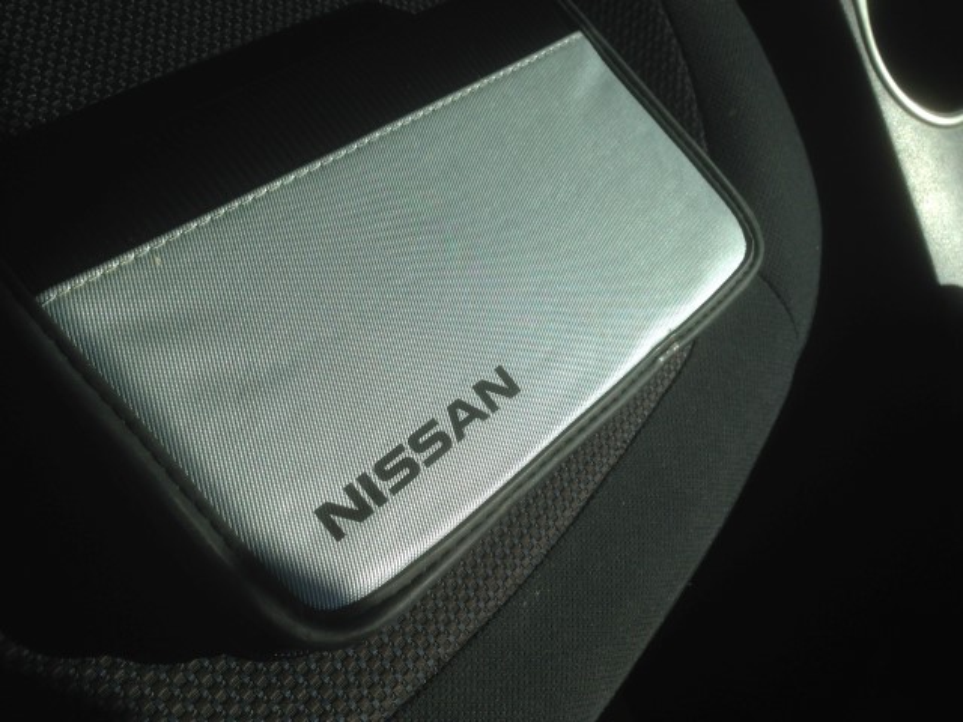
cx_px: 482
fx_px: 918
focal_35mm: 33
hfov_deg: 55.4
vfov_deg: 42.9
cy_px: 361
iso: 50
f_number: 2.4
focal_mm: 4.12
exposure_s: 1/2169
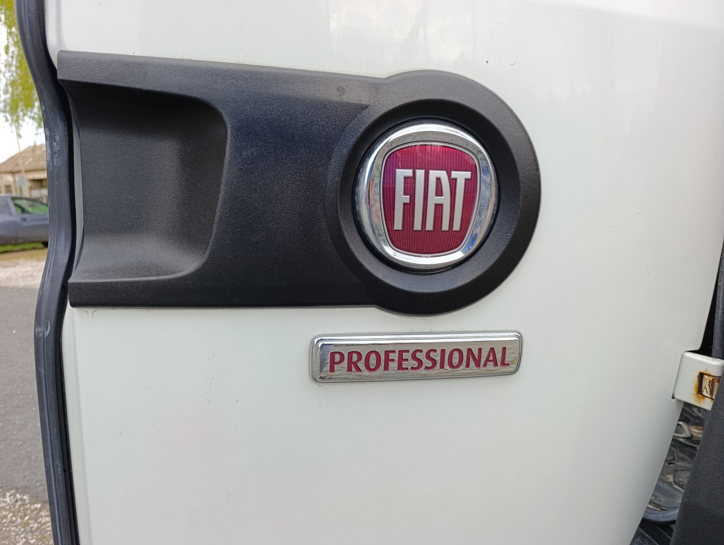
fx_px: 482
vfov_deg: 59.0
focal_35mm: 23
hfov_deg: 73.8
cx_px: 362
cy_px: 272
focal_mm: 6.14
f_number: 1.6
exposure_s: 1/239
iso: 50
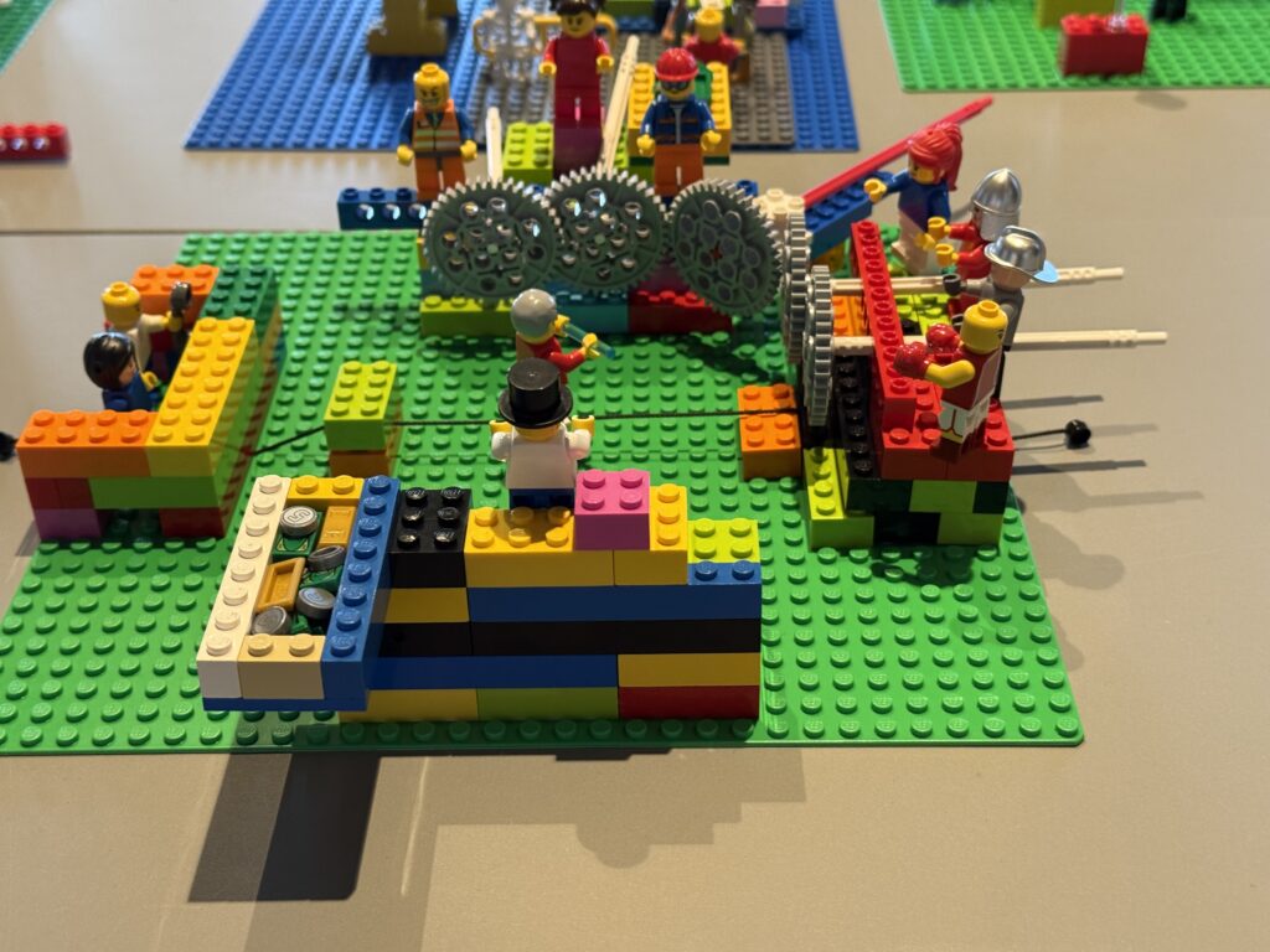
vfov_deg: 30.3
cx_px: 635
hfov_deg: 39.7
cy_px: 476
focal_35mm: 48
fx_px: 1761
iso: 160
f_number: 1.78
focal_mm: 6.76
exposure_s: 1/50
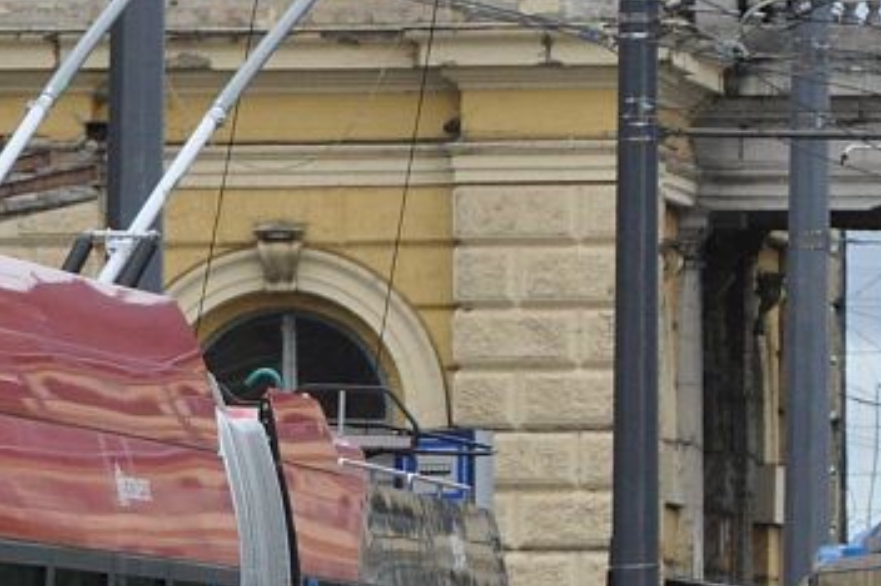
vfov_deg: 2.2
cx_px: -394
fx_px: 15476
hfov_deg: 3.3
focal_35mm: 633
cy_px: 506
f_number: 5.6
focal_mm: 105
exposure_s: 1/500
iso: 1000
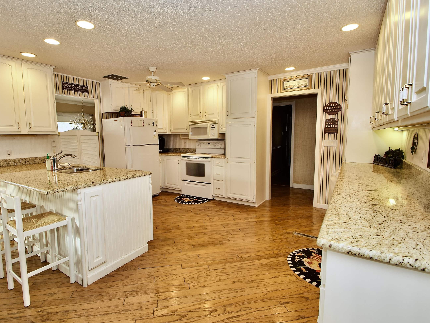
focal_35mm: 17
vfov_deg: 74.7
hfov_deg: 90.9
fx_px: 211
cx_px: 204
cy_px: 161
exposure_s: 1/8
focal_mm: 10
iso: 200
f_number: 8
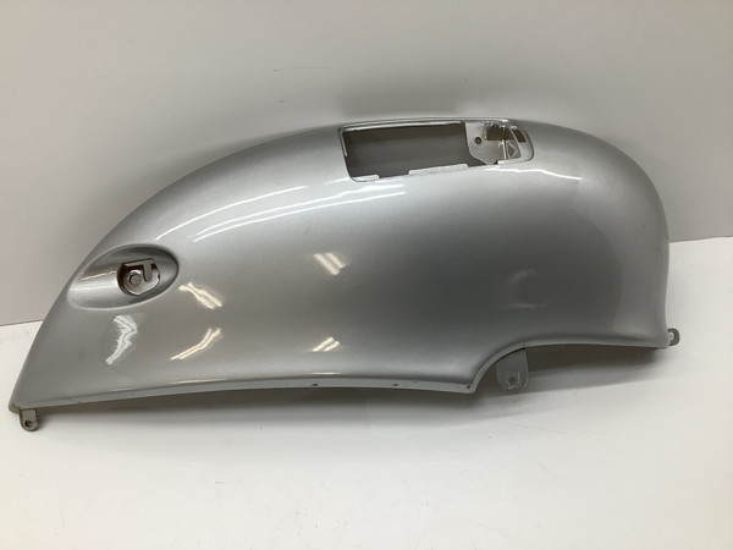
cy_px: 275
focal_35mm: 31
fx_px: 656
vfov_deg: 45.4
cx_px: 366
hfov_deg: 58.4
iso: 40
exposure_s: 1/120
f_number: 2.4
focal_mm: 3.3
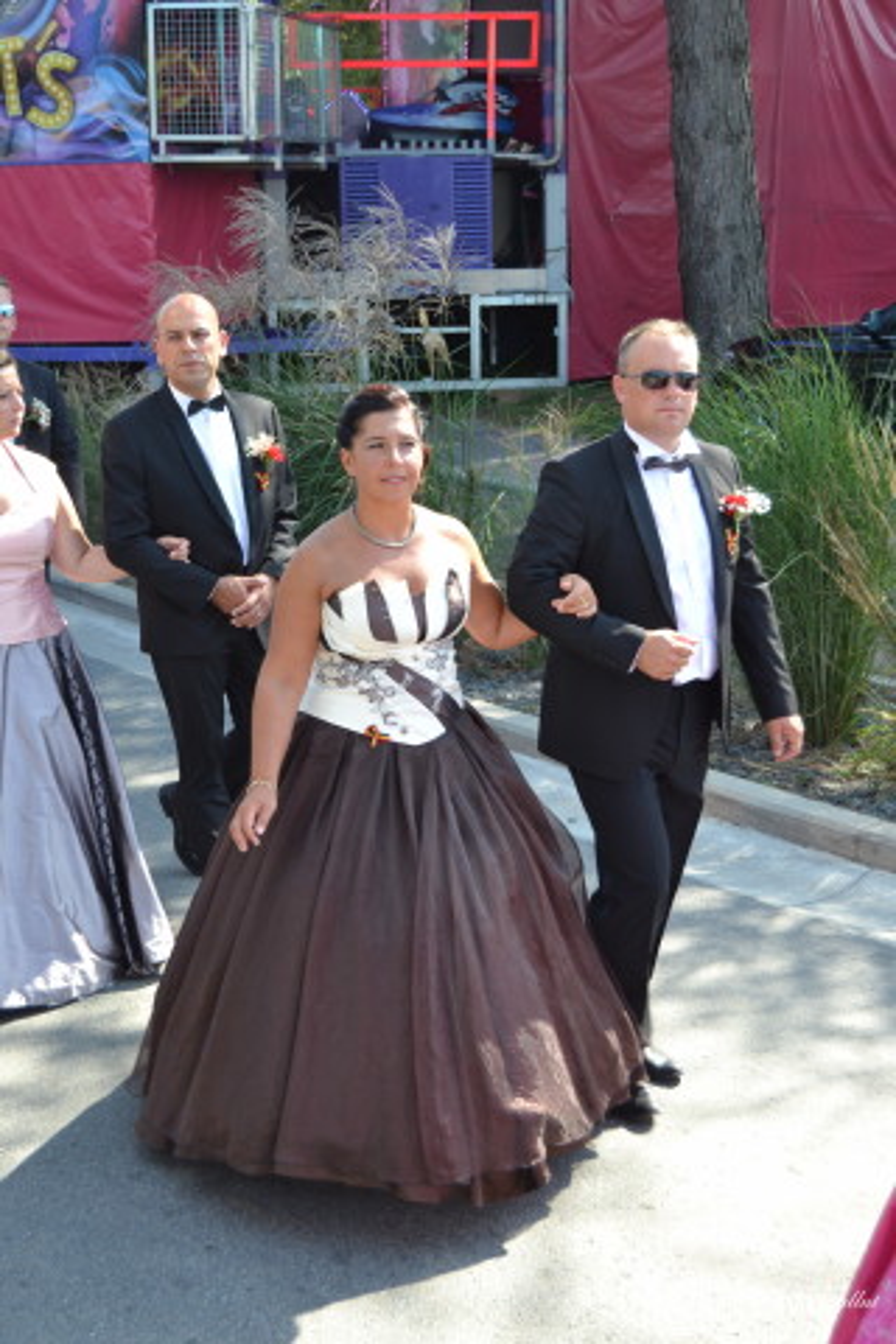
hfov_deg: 26.5
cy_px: 672
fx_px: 1904
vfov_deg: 38.9
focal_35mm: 51
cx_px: 448
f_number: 5.6
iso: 160
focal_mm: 34
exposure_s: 1/125
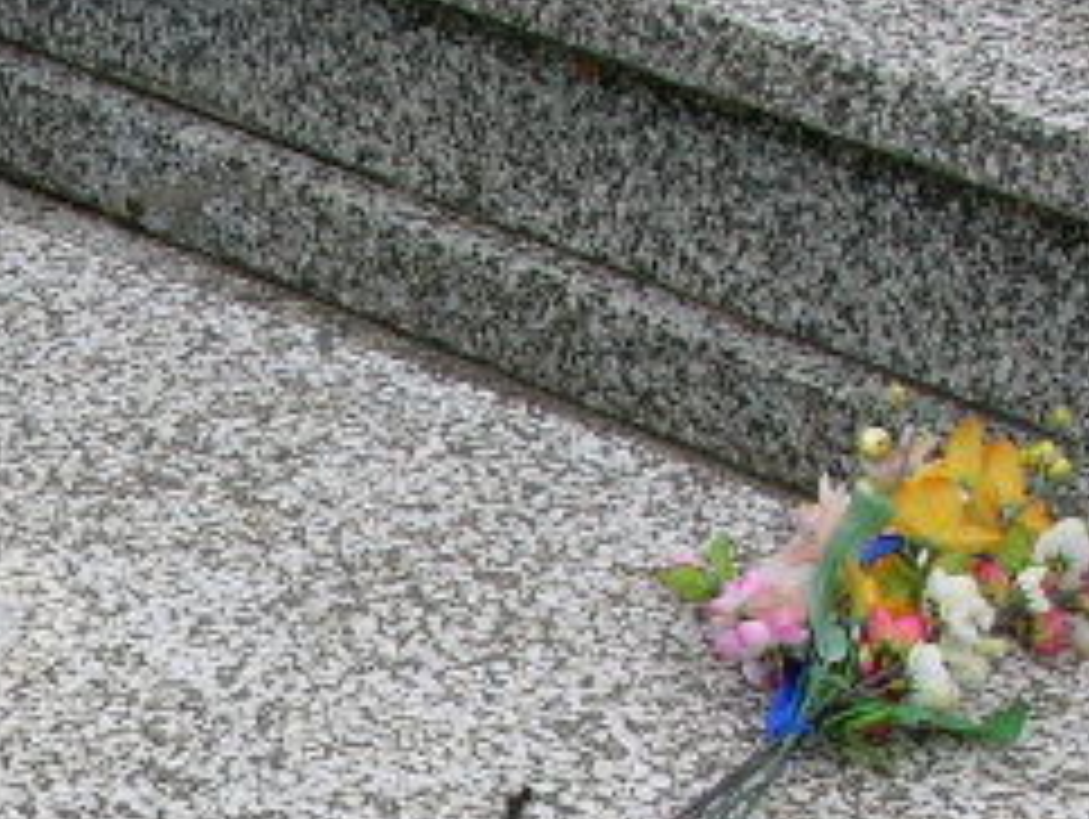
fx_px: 4661
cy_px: 950
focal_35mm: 148
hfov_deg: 13.1
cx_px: -117
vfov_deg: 9.9
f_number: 5.6
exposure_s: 1/232
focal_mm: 8.9
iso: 50
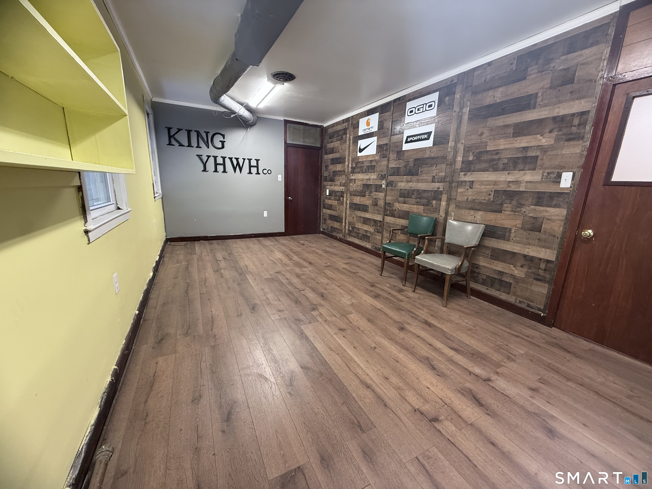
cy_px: 244
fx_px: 264
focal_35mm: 14
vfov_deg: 85.7
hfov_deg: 102.1
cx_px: 326
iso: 200
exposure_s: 1/60
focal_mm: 2.22
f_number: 2.2
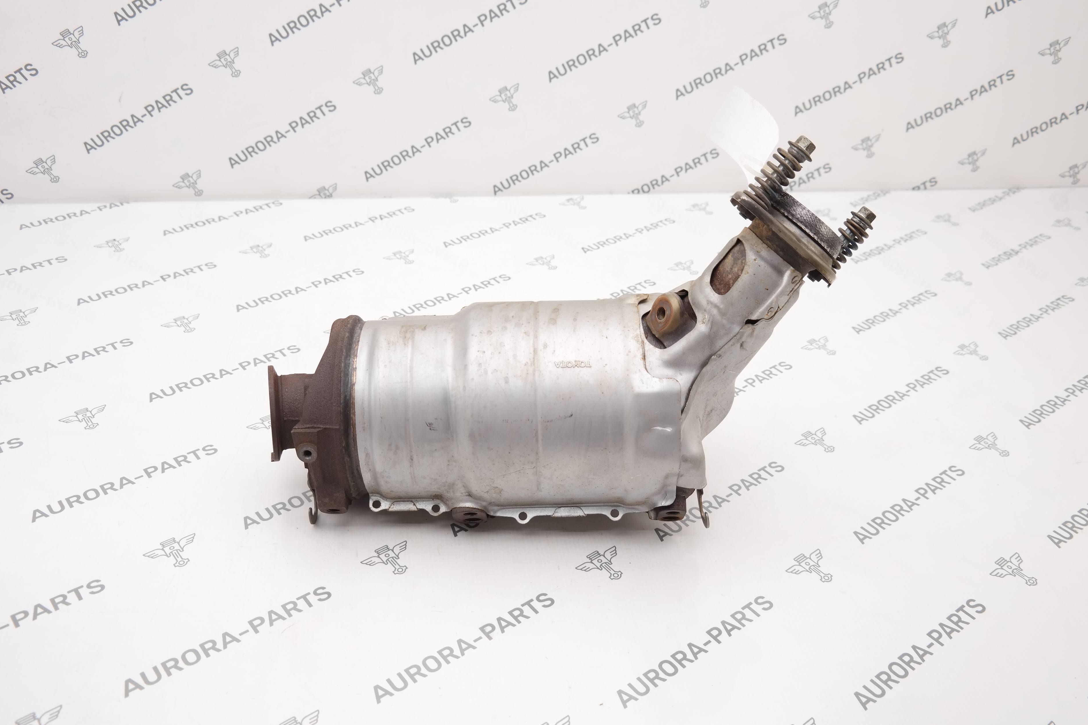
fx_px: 1027
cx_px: 555
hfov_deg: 55.8
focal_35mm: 34
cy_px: 364
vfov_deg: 38.9
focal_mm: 22
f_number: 4
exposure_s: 1/80
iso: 100
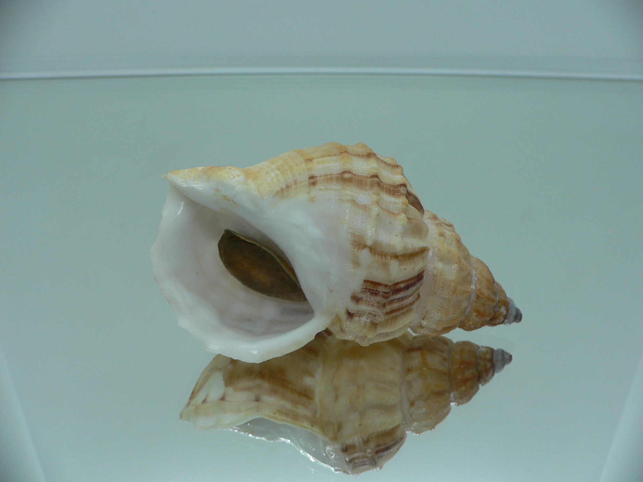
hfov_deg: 52.6
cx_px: 322
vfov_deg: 40.7
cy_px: 241
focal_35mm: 35
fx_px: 650
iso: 80
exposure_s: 1/60
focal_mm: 4.6
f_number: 2.8
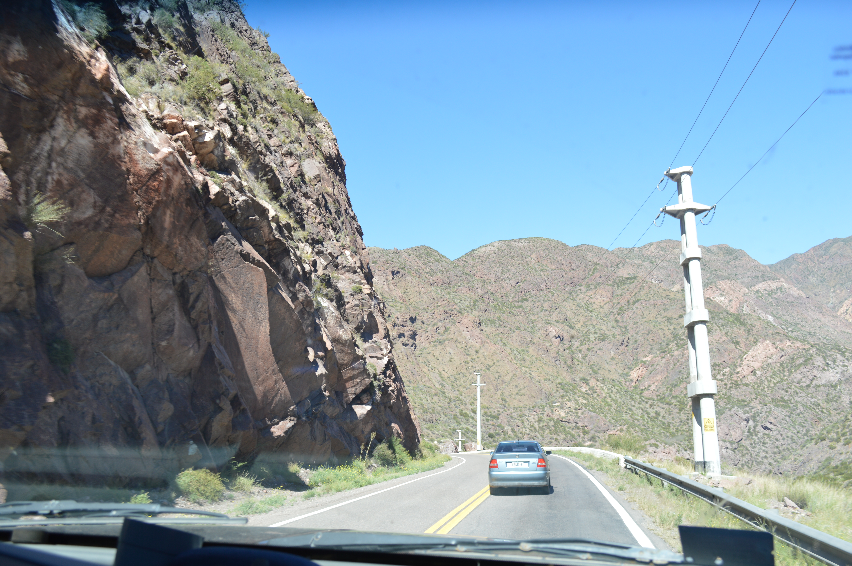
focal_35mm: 33
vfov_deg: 39.9
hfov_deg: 57.3
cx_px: 426
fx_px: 780
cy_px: 283
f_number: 5.6
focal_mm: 22
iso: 100
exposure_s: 1/125
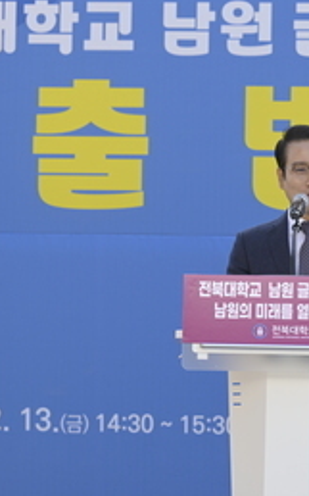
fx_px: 3844
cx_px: 317
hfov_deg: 4.6
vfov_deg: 7.4
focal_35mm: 285
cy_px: 347
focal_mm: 115
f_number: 4
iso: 100
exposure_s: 1/250
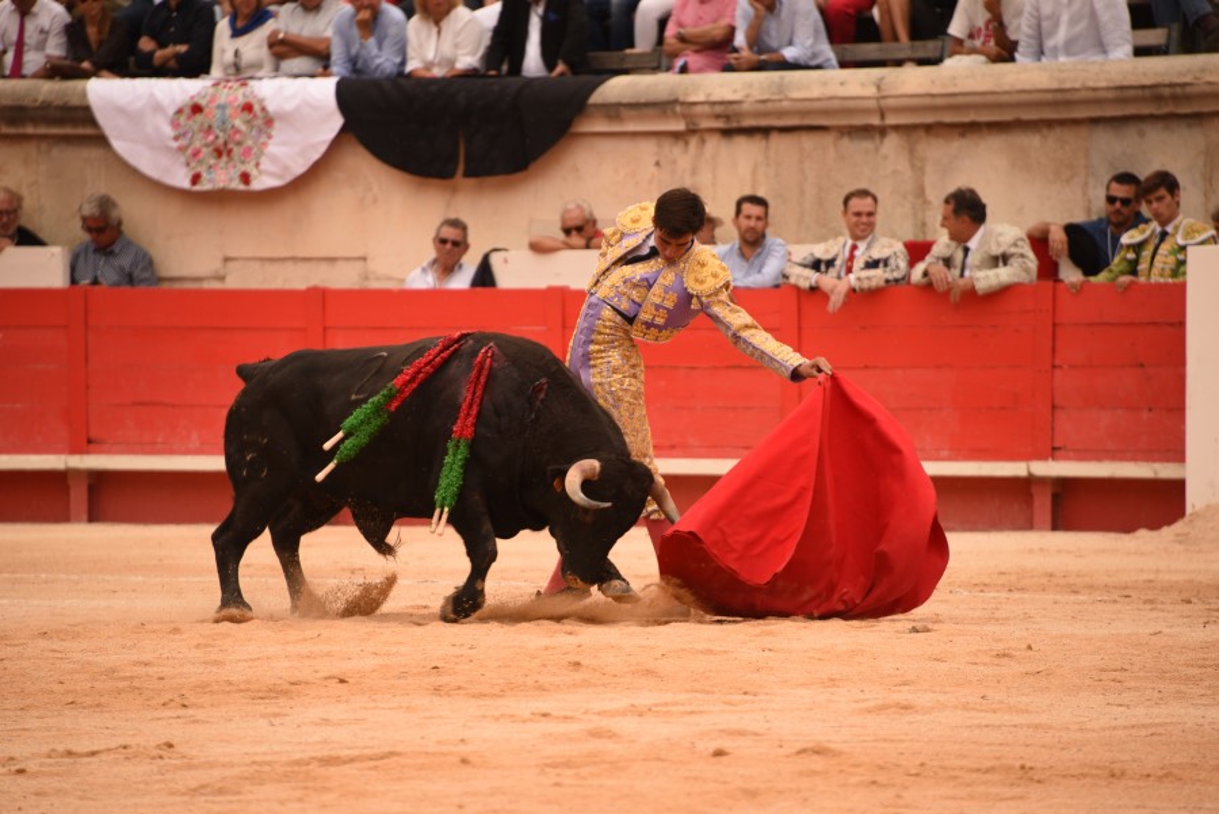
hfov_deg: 6.9
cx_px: 610
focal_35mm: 300
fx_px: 10163
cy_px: 407
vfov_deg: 4.6
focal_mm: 300
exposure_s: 1/640
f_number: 6.3
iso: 400
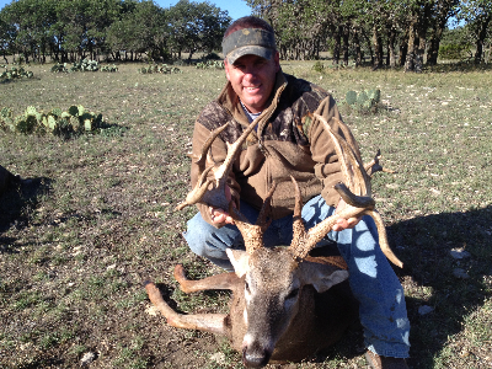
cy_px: 184
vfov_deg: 40.7
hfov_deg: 52.6
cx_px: 246
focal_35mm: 35
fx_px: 497
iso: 50
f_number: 2.4
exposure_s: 1/1126
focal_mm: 4.28
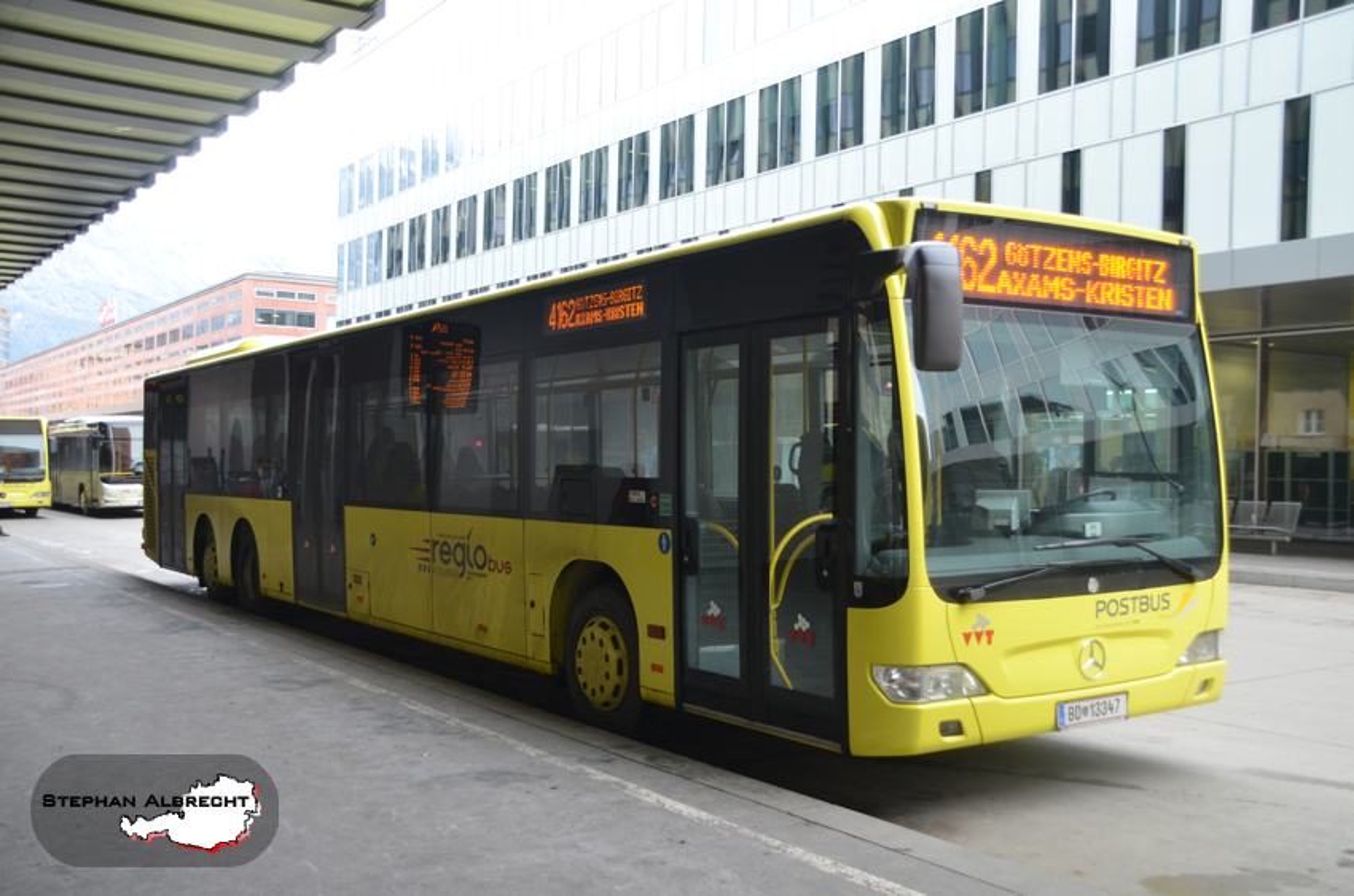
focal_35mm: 38
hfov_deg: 51.4
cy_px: 448
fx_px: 1408
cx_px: 677
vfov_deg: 35.3
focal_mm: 25
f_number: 4.5
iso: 400
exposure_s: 1/80
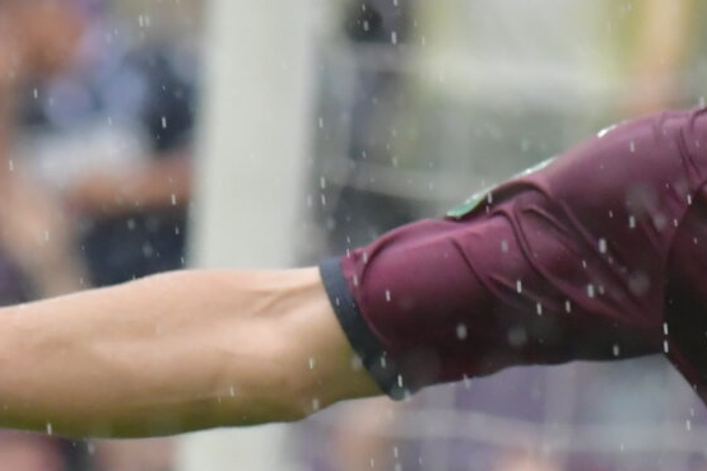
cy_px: 216
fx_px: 40767
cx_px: 904
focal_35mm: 2076
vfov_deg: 0.7
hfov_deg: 1.0
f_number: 9
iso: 2500
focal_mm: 300
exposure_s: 1/1250
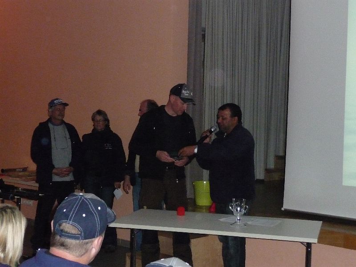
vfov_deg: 25.2
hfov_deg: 33.2
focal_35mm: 58
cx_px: 178
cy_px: 134
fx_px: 596
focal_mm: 9.8
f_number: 4.4
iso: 1000
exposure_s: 1/30
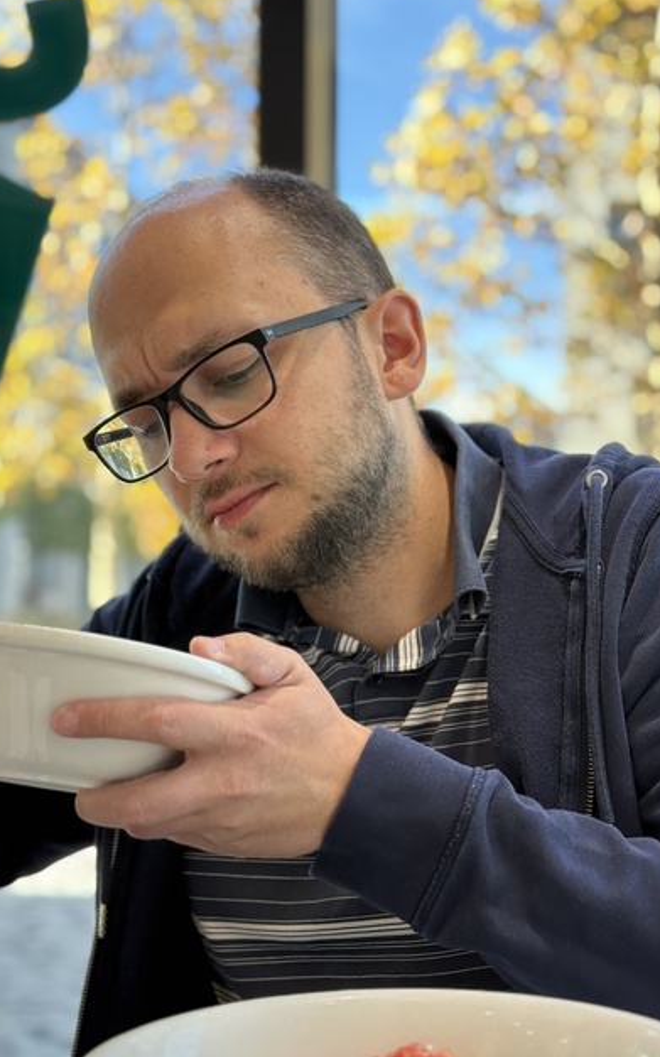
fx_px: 1497
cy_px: 518
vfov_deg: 38.9
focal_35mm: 52
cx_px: 324
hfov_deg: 24.9
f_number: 1.78
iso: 50
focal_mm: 6.76
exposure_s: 1/121
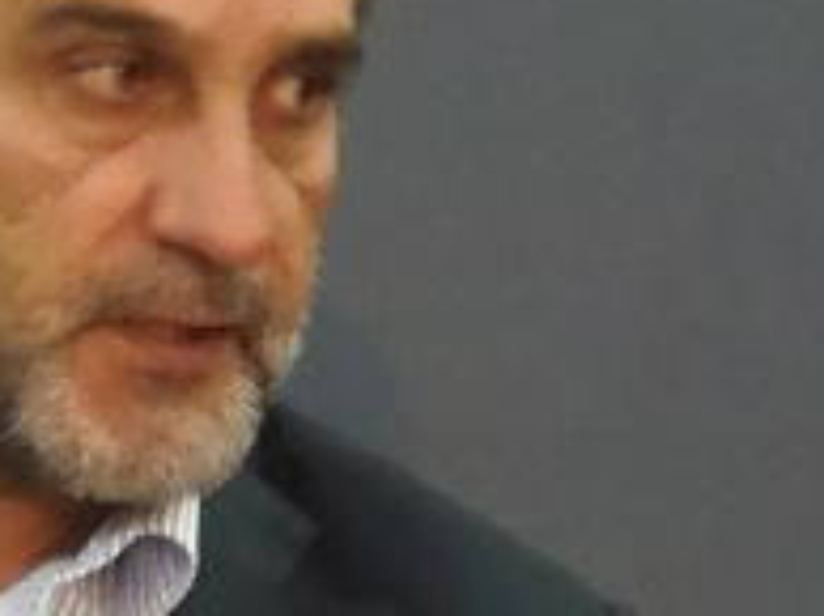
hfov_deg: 2.0
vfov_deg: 1.5
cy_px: 452
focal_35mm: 977
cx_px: -174
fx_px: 23228
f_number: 5
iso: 1600
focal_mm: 60.4
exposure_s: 1/30
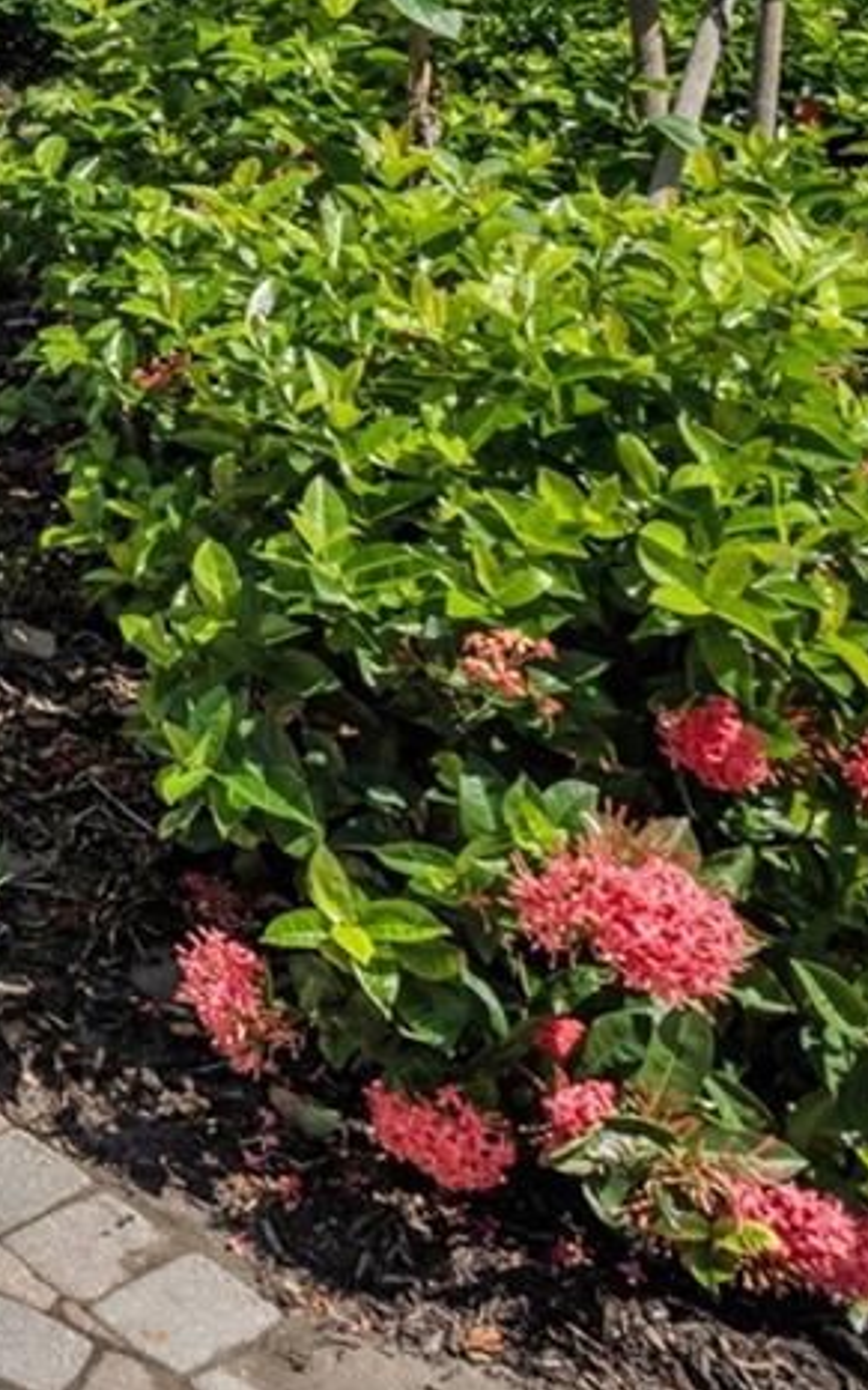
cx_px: -641
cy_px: -182
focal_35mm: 56
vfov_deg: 31.6
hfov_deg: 18.6
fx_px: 2121
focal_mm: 16
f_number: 9
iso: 200
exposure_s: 1/500
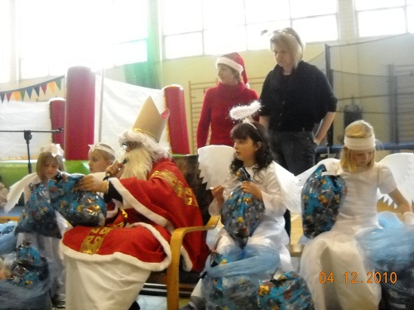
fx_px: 490
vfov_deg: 35.1
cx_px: 207
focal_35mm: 41
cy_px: 155
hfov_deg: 45.8
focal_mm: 6.72
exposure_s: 1/76
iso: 800
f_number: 3.1
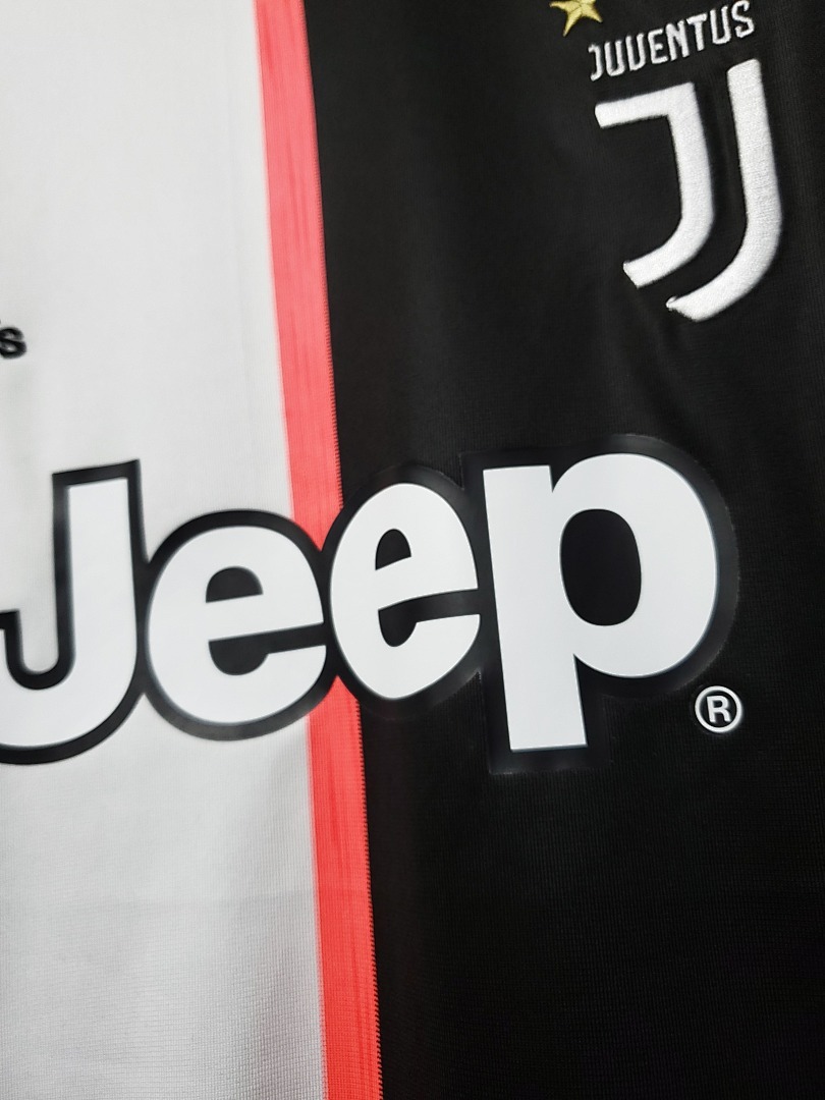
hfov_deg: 53.1
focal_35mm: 26
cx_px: 412
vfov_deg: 67.3
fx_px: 826
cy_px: 550
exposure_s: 1/50
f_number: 1.5
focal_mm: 4.3
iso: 100
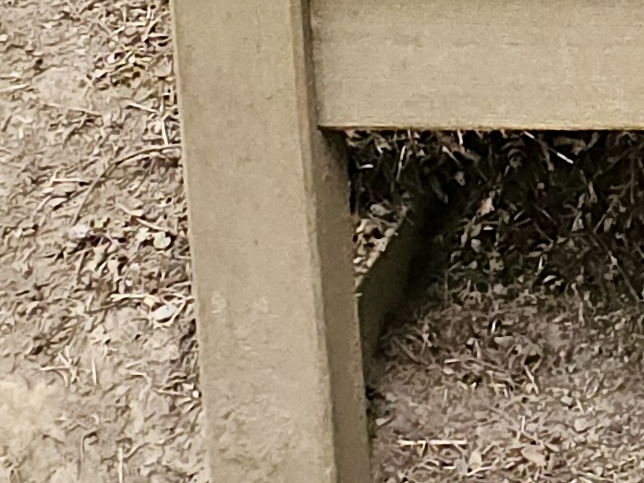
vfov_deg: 10.3
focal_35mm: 132
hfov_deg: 11.8
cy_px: -525
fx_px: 2456
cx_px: 1611
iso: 160
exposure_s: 1/60
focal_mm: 6.3
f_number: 1.7
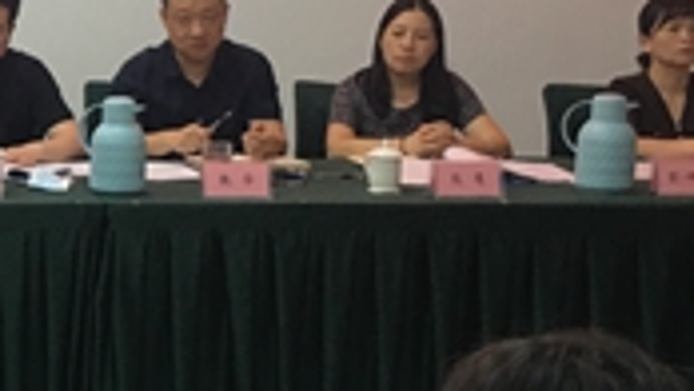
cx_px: -243
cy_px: 219
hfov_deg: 17.2
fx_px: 2135
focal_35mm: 116
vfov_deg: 10.5
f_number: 2.2
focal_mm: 4.15
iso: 40
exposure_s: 1/33
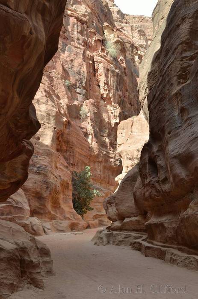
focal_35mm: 44
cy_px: 150
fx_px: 361
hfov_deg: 30.7
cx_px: 99
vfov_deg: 45.1
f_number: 8
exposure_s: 1/200
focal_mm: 29
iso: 200
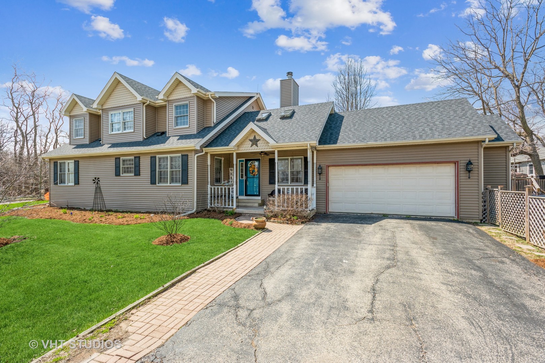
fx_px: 257
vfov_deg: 70.5
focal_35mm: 17
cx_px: 272
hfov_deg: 93.3
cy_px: 182
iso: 400
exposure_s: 1/640
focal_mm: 17
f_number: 8
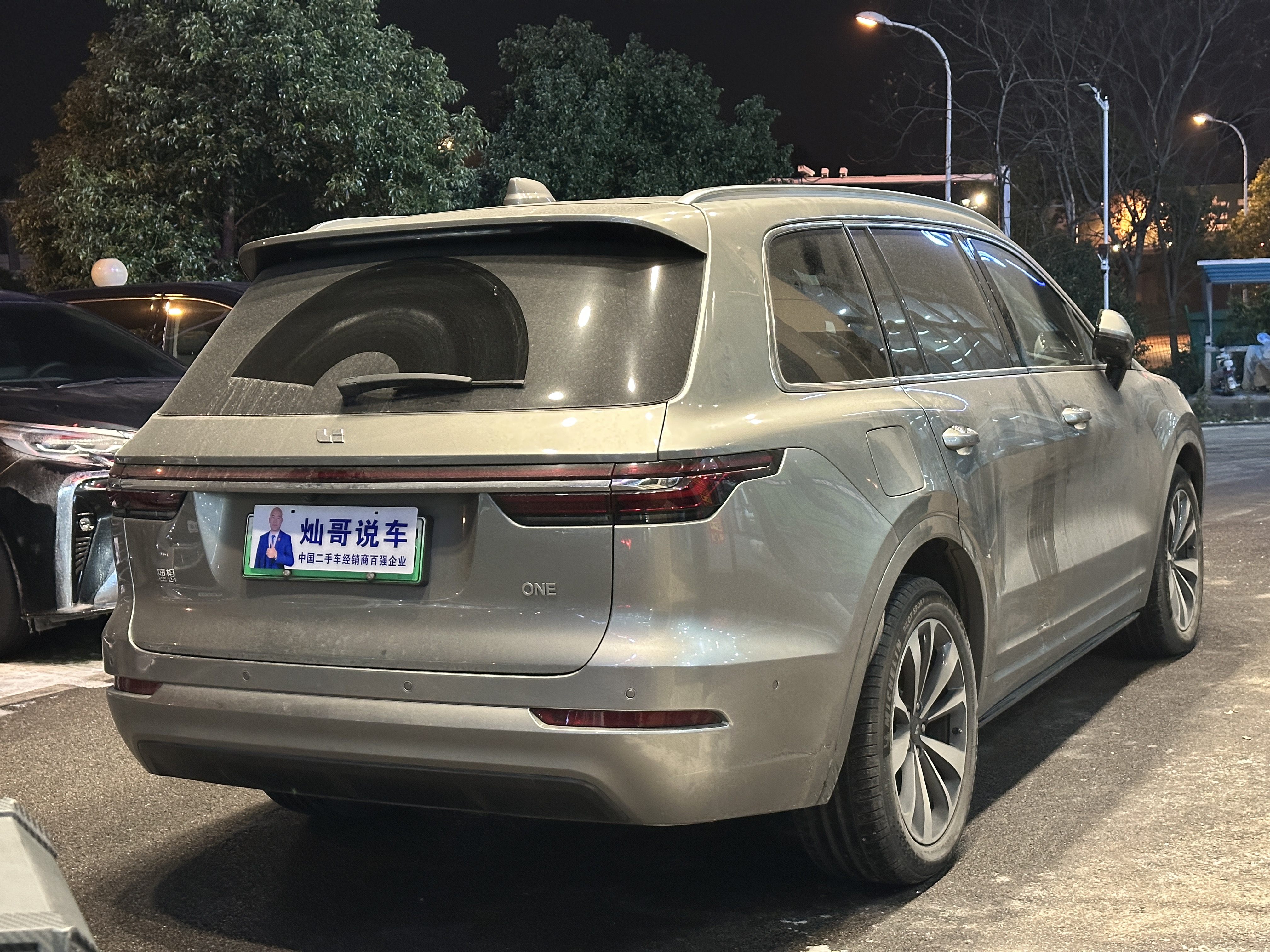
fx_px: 1761
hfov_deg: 39.7
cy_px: 476
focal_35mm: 48
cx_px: 635
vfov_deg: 30.3
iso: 400
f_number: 1.78
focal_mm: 6.86
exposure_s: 1/33
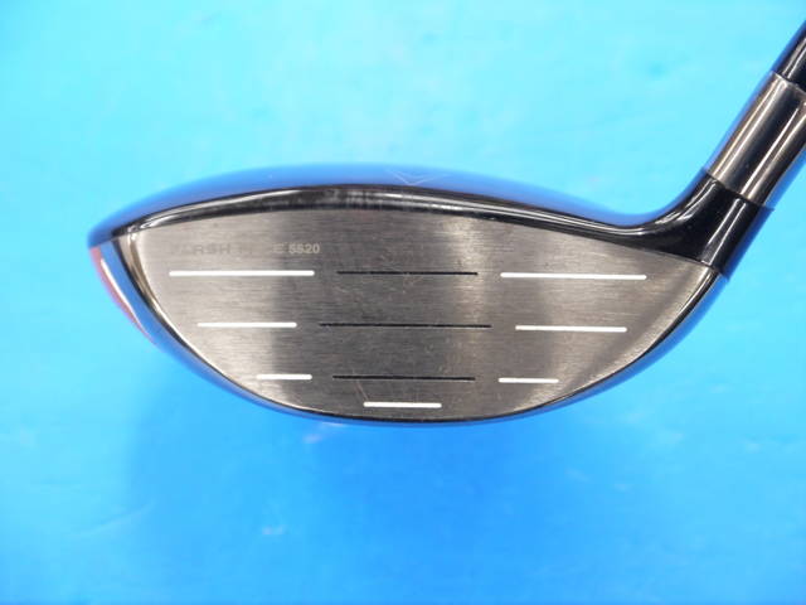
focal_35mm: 84
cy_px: 302
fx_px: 1956
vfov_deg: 17.6
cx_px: 403
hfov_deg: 23.3
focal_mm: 42
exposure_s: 1/50
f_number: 5.6
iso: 800
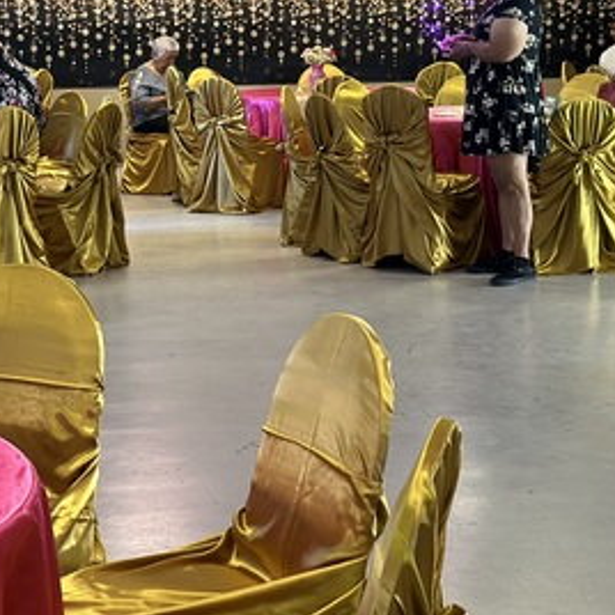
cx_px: 248
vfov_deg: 18.3
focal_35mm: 95
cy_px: 213
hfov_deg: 18.3
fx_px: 1910
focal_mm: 6.86
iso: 250
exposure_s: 1/40
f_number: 1.78
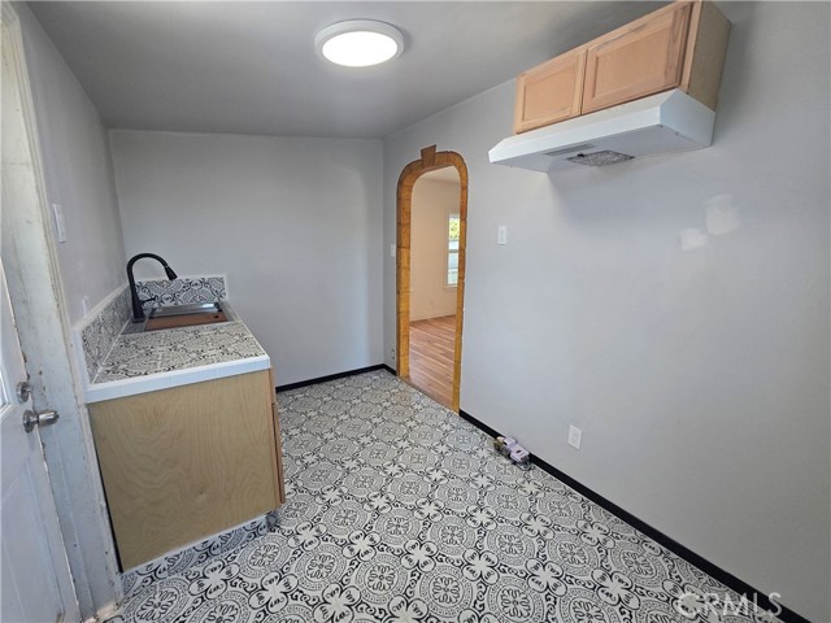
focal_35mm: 13
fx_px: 312
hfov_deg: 106.2
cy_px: 312
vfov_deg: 89.9
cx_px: 416
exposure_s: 1/60
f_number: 2.2
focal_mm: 2.2
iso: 80
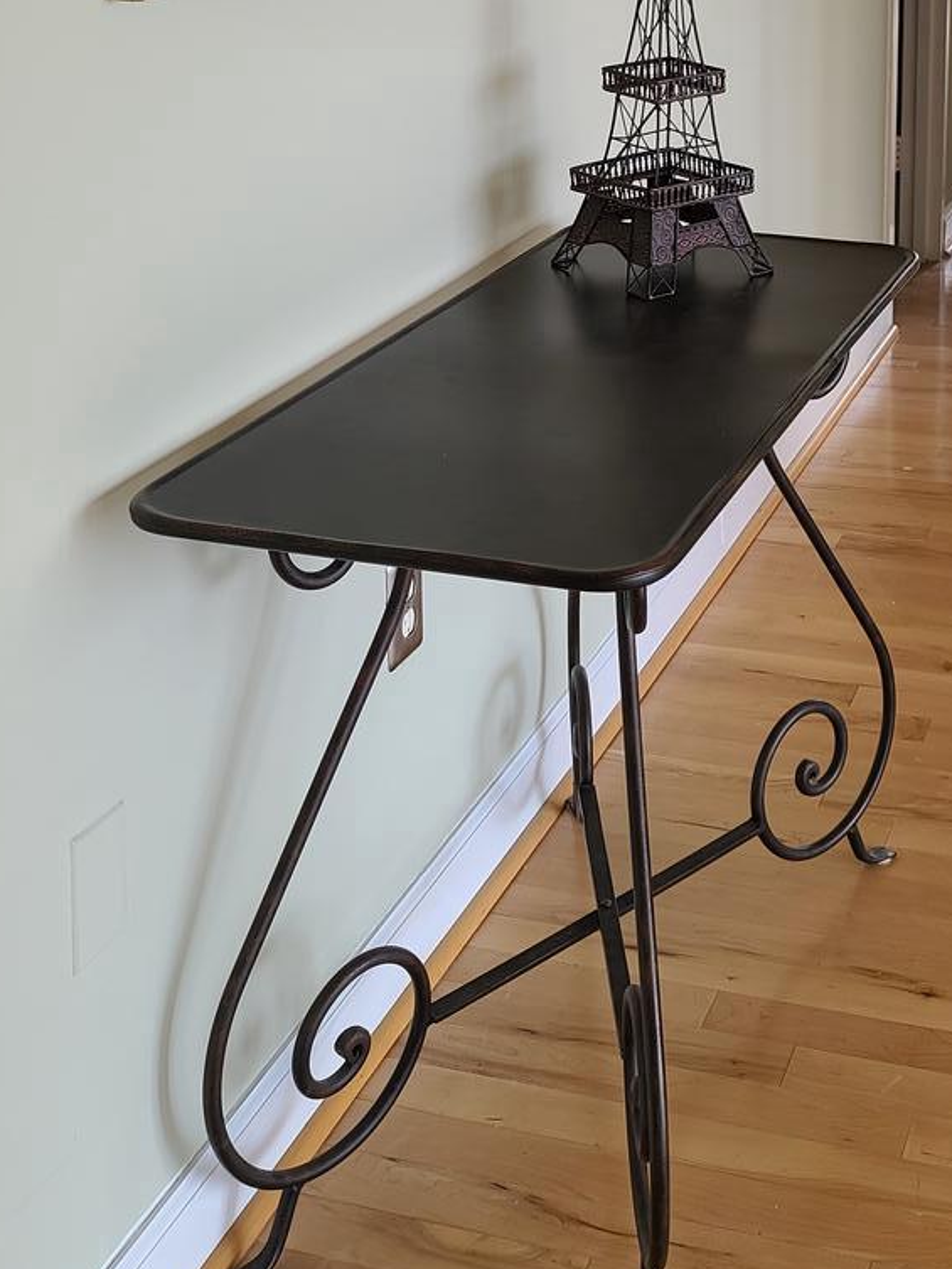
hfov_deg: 27.9
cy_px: 184
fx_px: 1870
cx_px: 787
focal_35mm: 51
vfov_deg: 35.7
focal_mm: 7
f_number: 1.8
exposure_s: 1/59
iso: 40
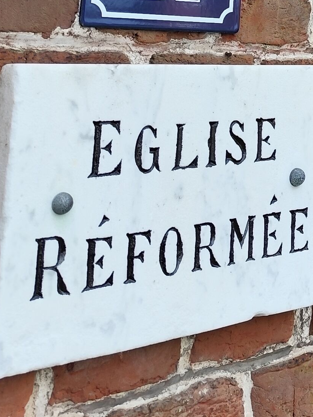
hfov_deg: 15.9
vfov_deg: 20.5
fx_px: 1025
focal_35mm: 85
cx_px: 477
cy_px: -165
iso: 50
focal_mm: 6.14
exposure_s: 1/292
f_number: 1.65
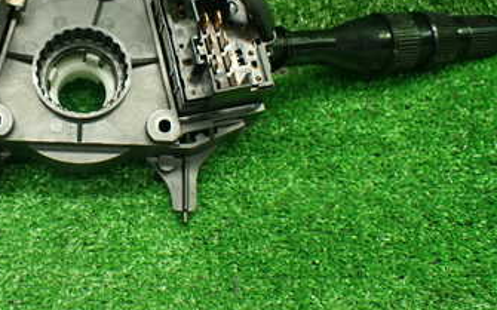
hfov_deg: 34.5
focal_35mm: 57
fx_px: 772
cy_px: 76
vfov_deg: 22.5
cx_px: 90
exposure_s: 1/100
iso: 800
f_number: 2.3
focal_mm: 5.4
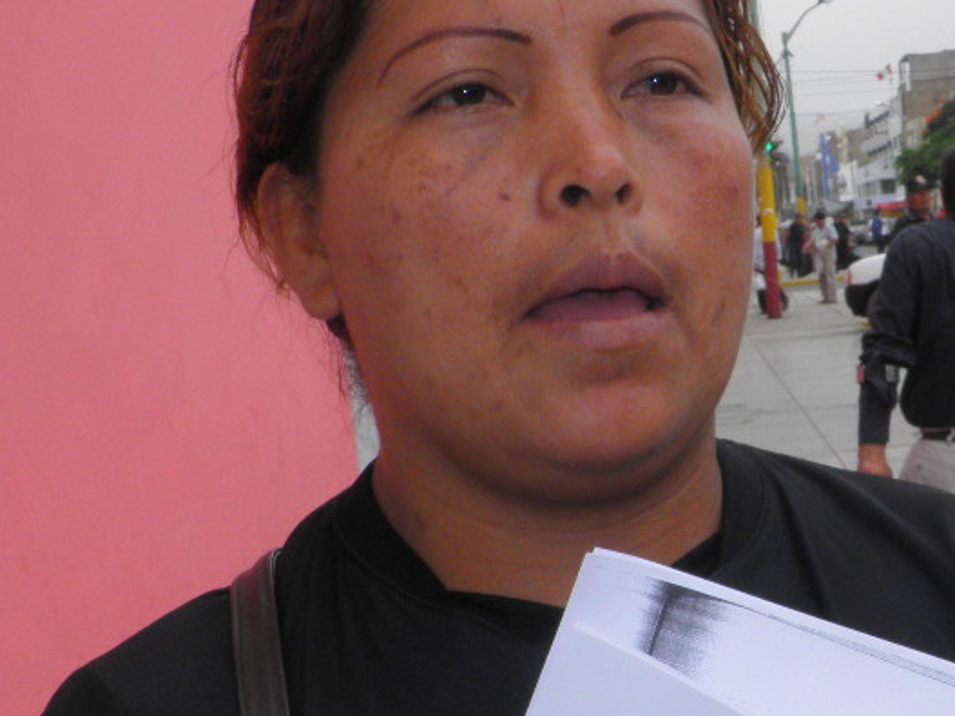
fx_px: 1876
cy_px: 460
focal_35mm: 68
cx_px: 698
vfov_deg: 21.5
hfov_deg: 28.2
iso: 50
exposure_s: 1/250
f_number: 5.7
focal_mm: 4.9
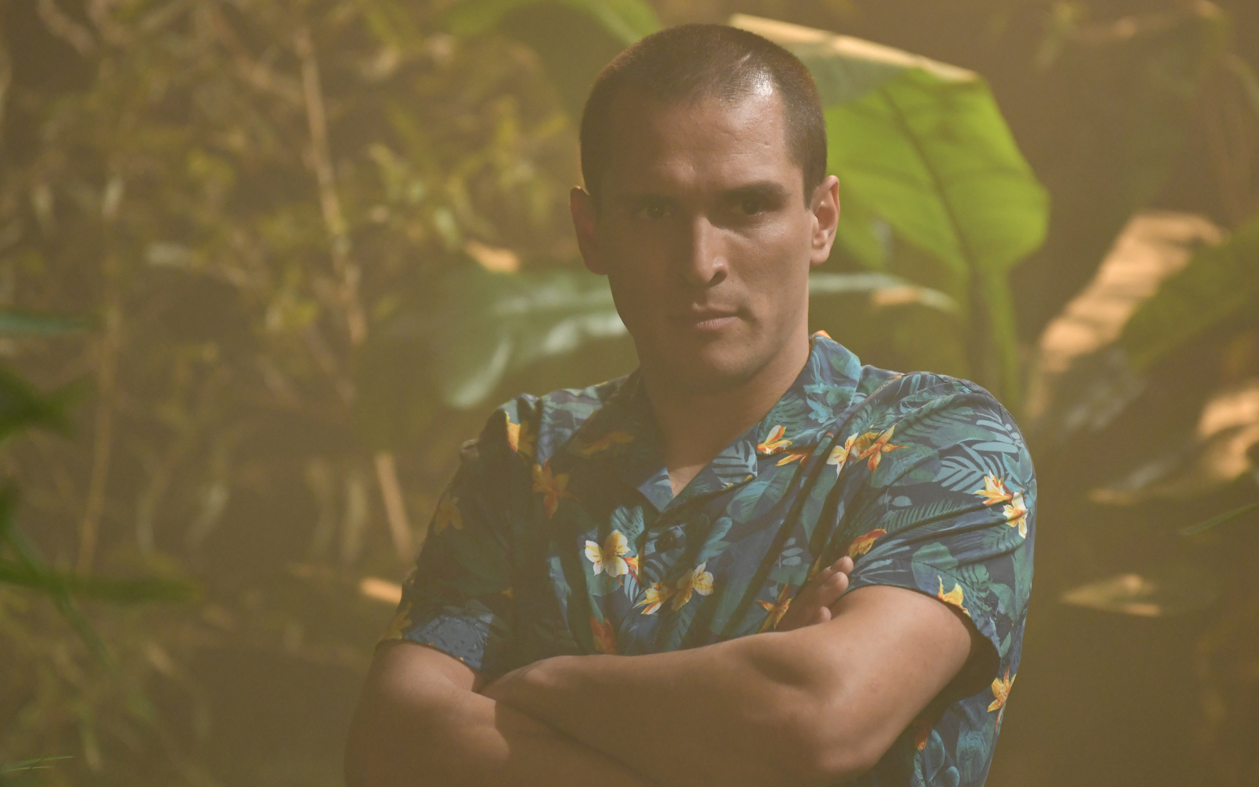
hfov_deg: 7.3
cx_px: 731
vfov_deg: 4.5
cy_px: 441
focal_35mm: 289
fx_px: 9916
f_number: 3.2
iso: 2000
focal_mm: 200
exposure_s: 1/320
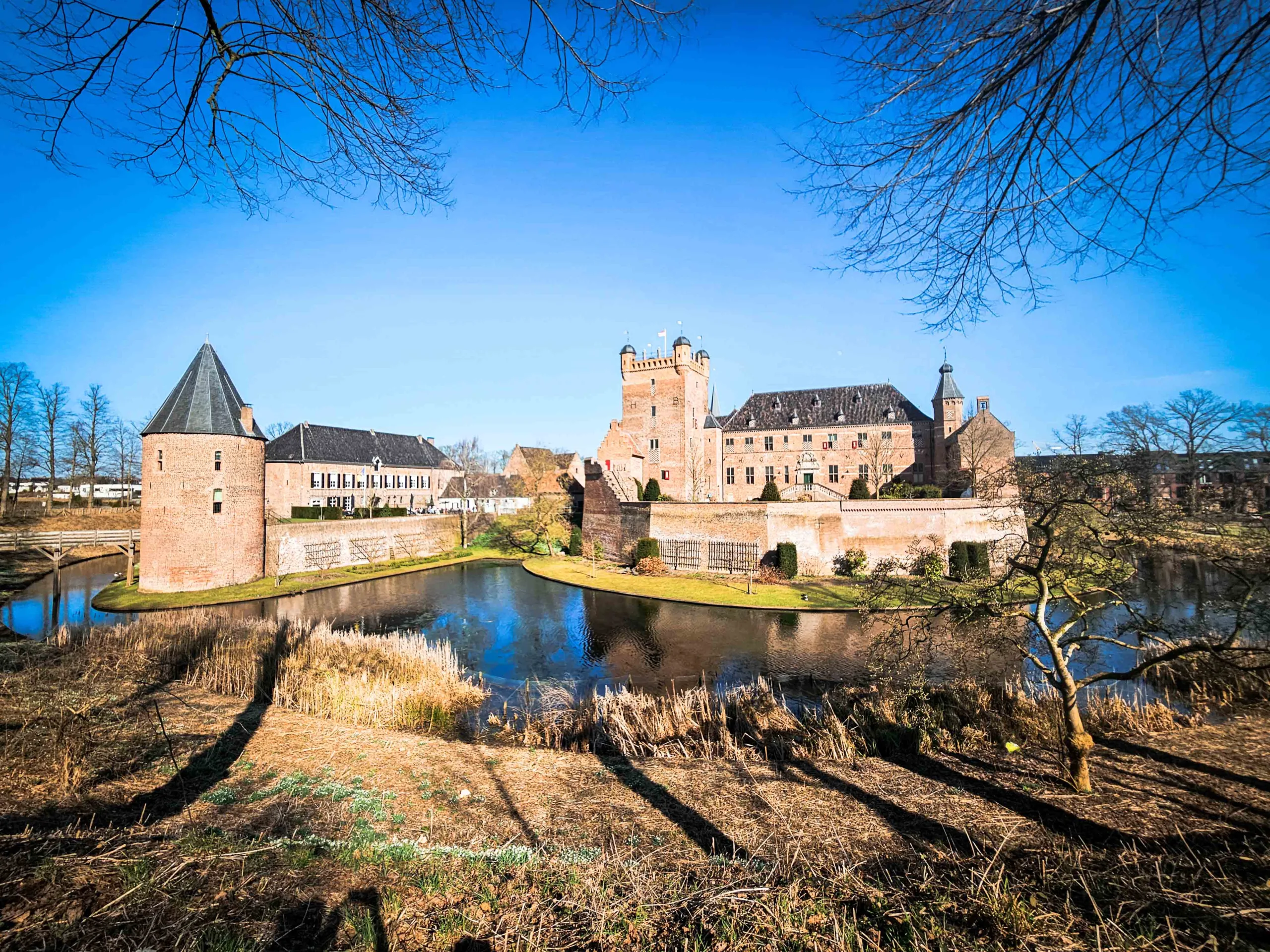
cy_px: 476
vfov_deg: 89.9
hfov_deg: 106.2
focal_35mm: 13
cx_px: 635
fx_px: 477
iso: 50
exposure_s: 1/2000
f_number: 2.2
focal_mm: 2.2
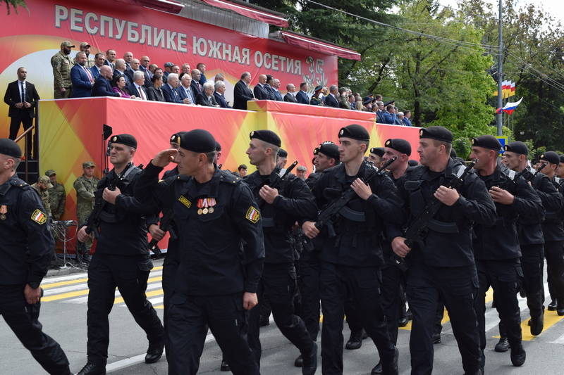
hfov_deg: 36.9
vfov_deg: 25.0
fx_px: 846
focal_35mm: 54
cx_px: 282
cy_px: 188
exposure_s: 1/250
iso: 220
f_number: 8
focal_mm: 36
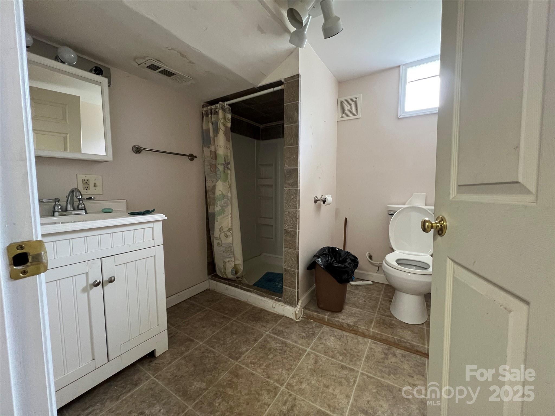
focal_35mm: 13
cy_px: 208
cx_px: 278
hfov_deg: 106.2
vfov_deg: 89.9
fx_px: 208
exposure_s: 1/60
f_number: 1.8
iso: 400
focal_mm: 1.57
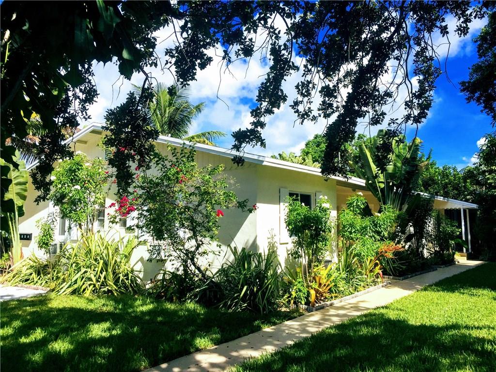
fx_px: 416
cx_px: 248
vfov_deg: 48.2
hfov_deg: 61.7
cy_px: 186
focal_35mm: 29
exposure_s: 1/2475
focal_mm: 4.15
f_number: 2.2
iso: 32
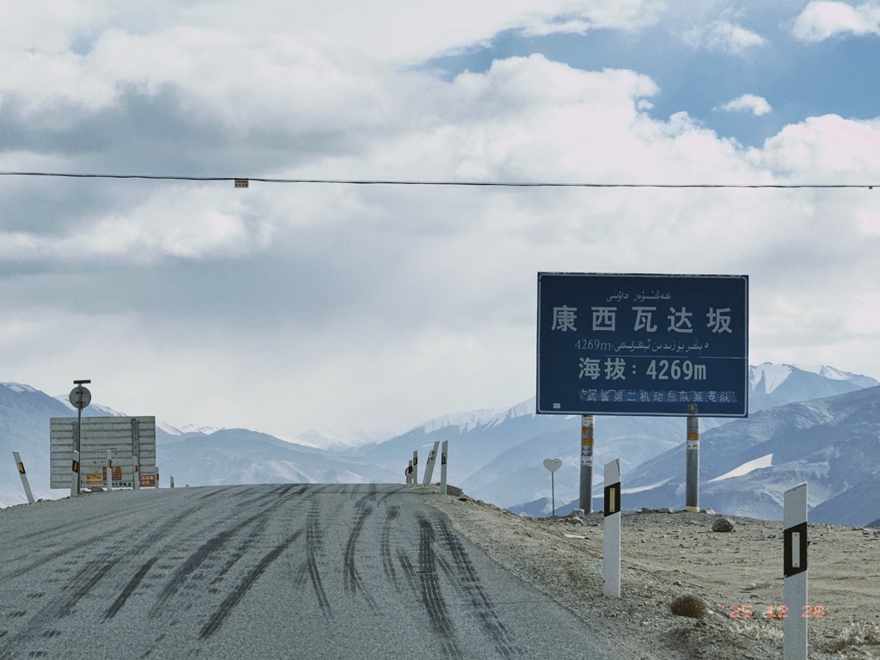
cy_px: 330
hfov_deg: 16.4
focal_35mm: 120
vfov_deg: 12.3
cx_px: 440
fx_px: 3051
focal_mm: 15.66
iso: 50
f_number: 2.8
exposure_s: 1/2083
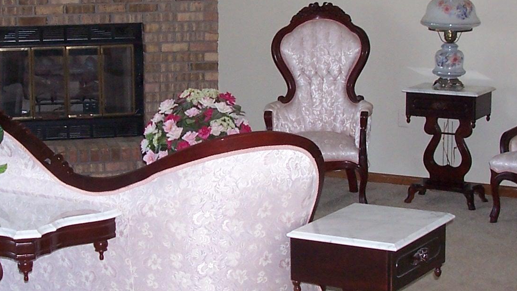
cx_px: 205
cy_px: 102
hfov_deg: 26.5
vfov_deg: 15.1
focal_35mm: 80
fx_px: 1097
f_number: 2.8
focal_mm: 6
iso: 140
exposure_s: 1/60
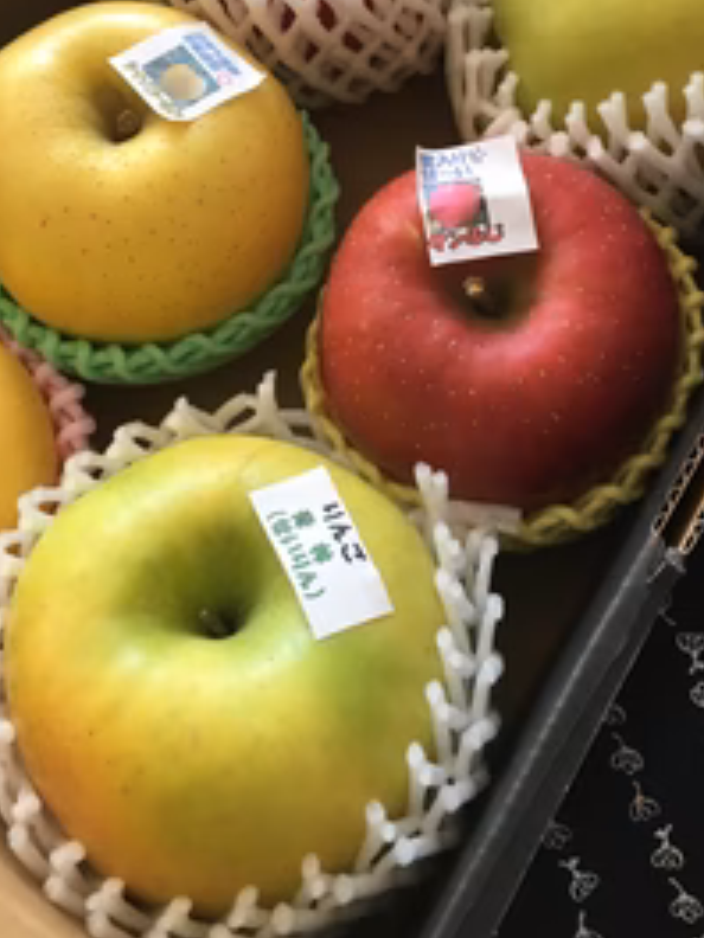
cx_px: 324
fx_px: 1193
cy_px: 291
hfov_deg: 32.9
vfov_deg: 42.2
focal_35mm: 44
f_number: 2.2
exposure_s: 1/30
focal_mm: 4.15
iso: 64
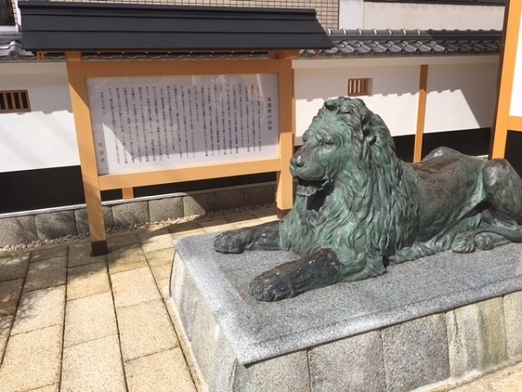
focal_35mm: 29
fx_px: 437
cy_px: 196
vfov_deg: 48.2
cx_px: 261
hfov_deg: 61.7
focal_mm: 4.15
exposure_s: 1/2564
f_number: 2.2
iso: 25
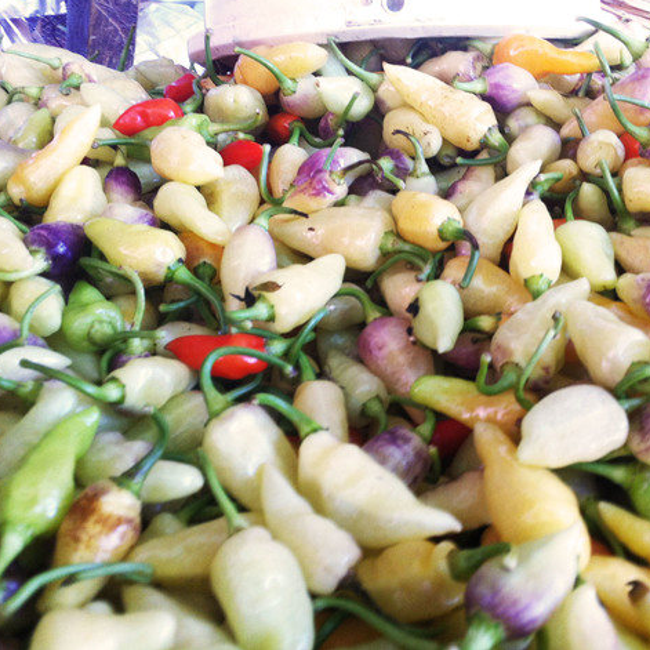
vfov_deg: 40.0
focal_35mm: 42
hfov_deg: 39.9
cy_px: 322
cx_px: 391
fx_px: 892
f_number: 2.8
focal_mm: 3.85
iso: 100
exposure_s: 1/15
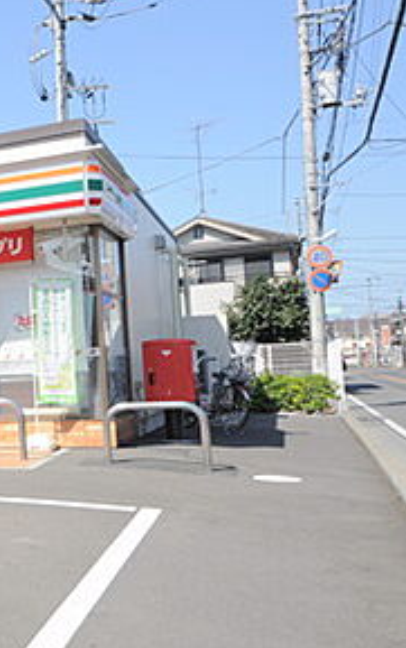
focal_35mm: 49
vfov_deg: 40.9
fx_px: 868
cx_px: -244
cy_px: 344
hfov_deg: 21.1
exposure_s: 1/320
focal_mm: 15
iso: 200
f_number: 9
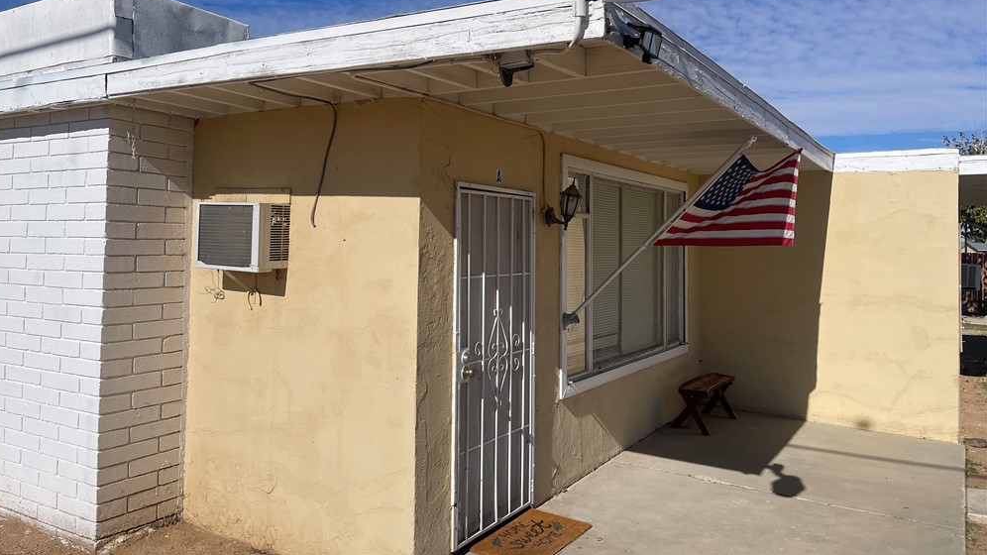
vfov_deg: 41.2
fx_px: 733
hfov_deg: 67.9
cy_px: 207
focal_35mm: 28
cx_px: 481
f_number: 1.6
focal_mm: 5.1
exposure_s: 1/9174
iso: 32
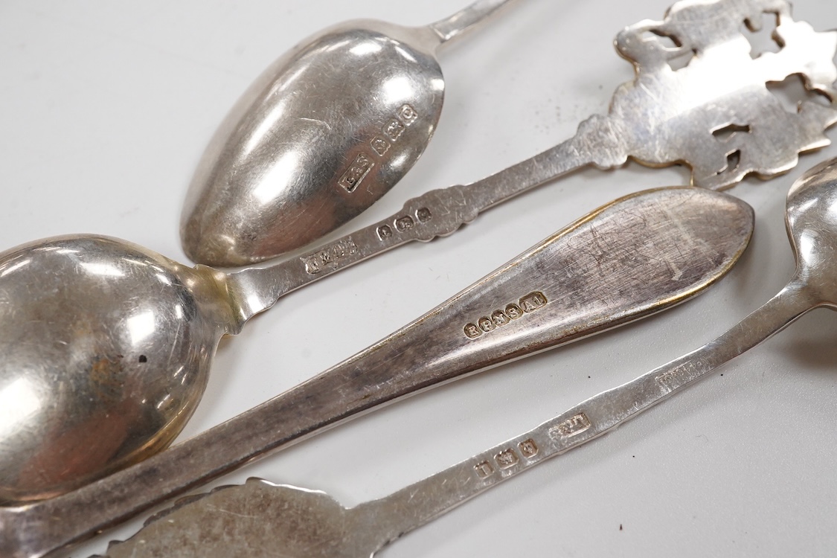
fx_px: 1046
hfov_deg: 43.6
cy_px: 279
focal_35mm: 45
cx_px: 418
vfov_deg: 29.9
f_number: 18
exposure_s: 1/100
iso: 2500
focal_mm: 30
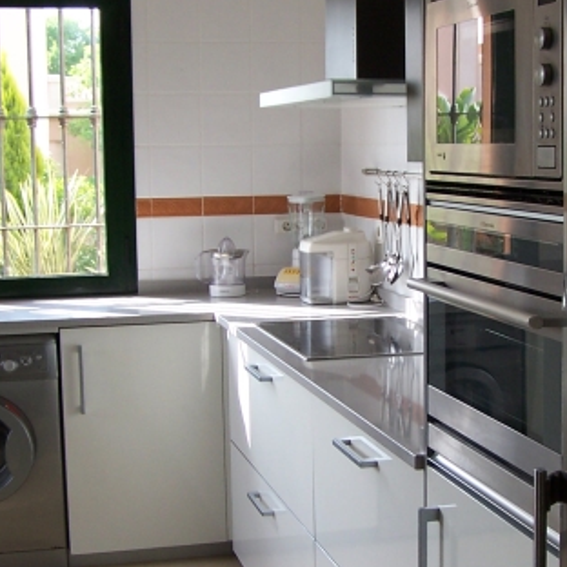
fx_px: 1279
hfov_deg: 24.9
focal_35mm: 69
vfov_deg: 25.0
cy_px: 311
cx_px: 383
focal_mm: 6.3
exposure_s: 1/90
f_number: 2.8
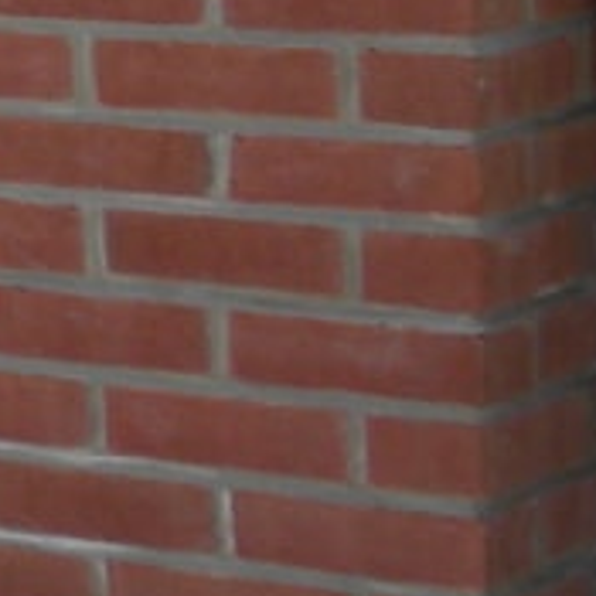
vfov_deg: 6.9
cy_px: -429
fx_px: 4850
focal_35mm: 249
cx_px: -1524
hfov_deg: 6.2
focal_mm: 6.6
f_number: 3.5
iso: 64
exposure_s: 1/283
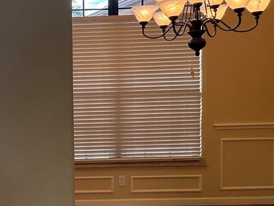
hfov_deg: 32.9
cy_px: 95
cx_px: -75
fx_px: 348
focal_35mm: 44
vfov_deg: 32.9
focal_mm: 2.22
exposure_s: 1/120
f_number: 2.2
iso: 50
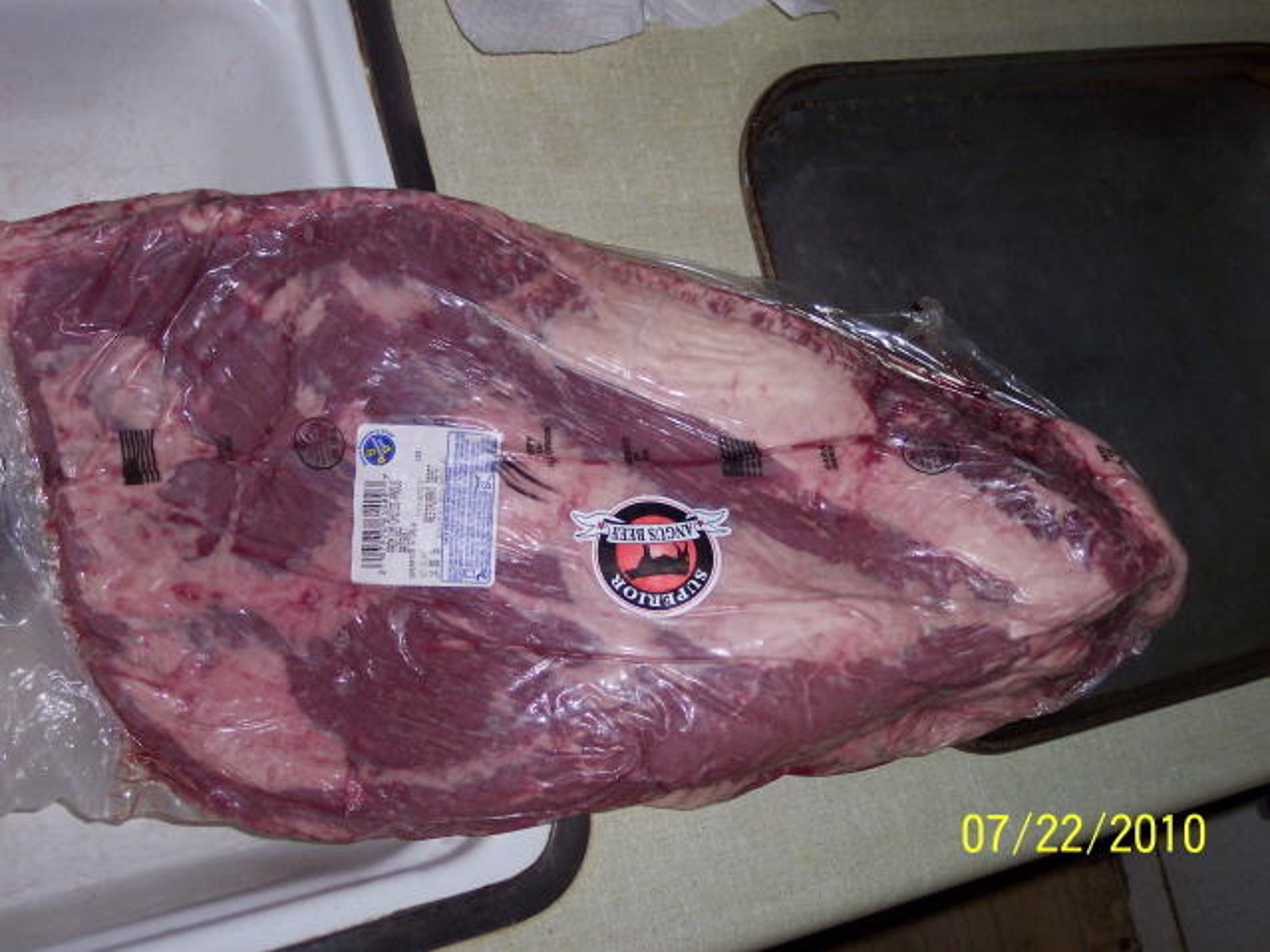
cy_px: 476
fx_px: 1871
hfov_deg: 37.5
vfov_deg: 28.6
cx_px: 635
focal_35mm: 51
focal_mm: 10.7
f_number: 3.4
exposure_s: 1/30
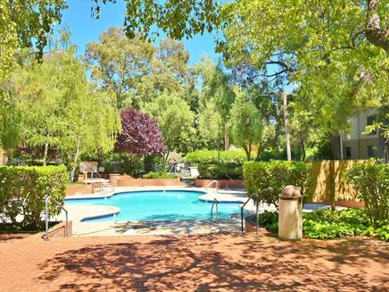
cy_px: 145
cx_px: 186
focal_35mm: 33
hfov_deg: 55.3
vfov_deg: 42.9
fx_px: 371
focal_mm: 20
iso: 100
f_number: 5.6
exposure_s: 1/250
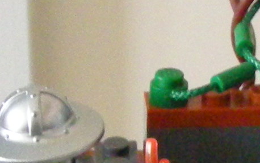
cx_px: 350
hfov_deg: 8.3
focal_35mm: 249
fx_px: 1764
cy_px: 246
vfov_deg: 5.2
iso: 400
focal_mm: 5.7
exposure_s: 1/46.7
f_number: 2.8
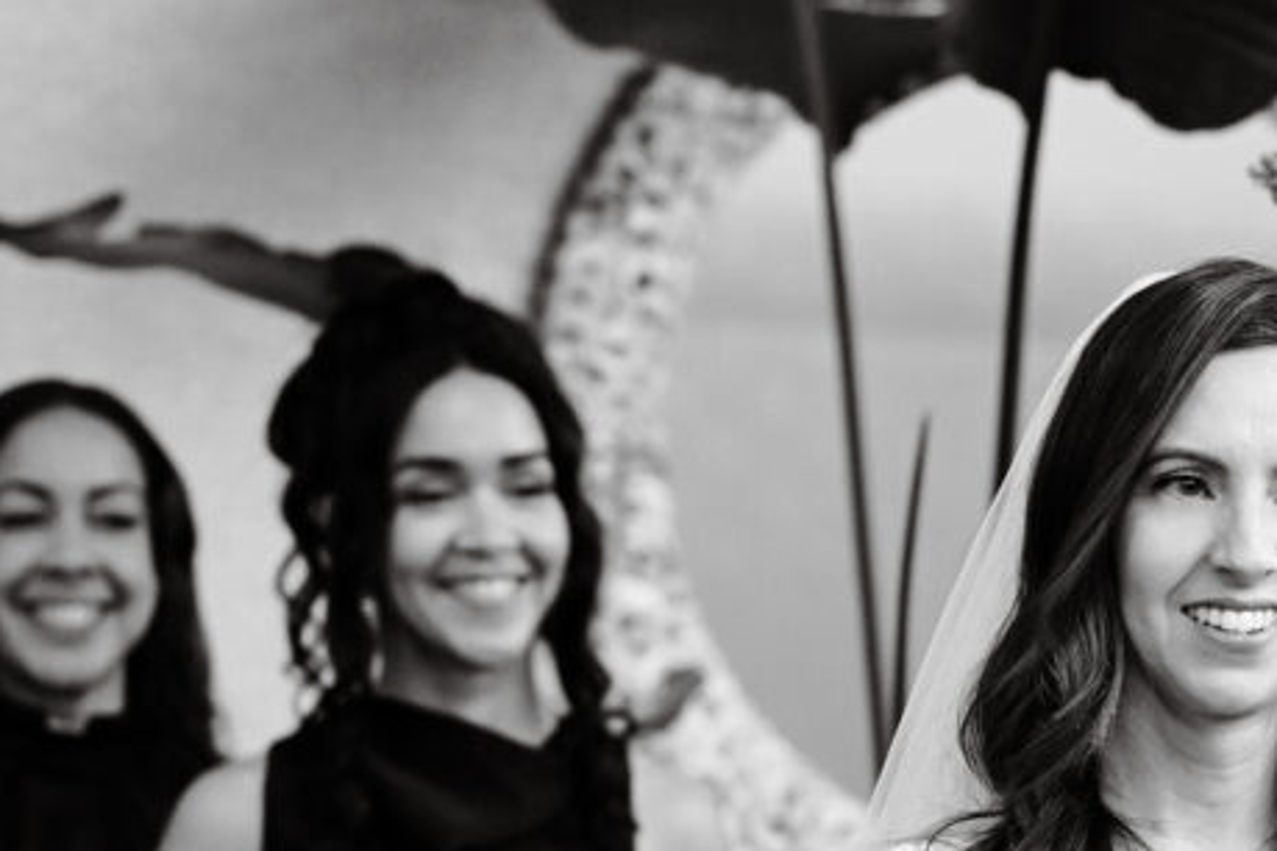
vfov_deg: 6.2
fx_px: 7910
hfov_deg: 9.2
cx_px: 1244
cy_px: 610
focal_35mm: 223
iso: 3200
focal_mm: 100
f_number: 4
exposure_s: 1/160
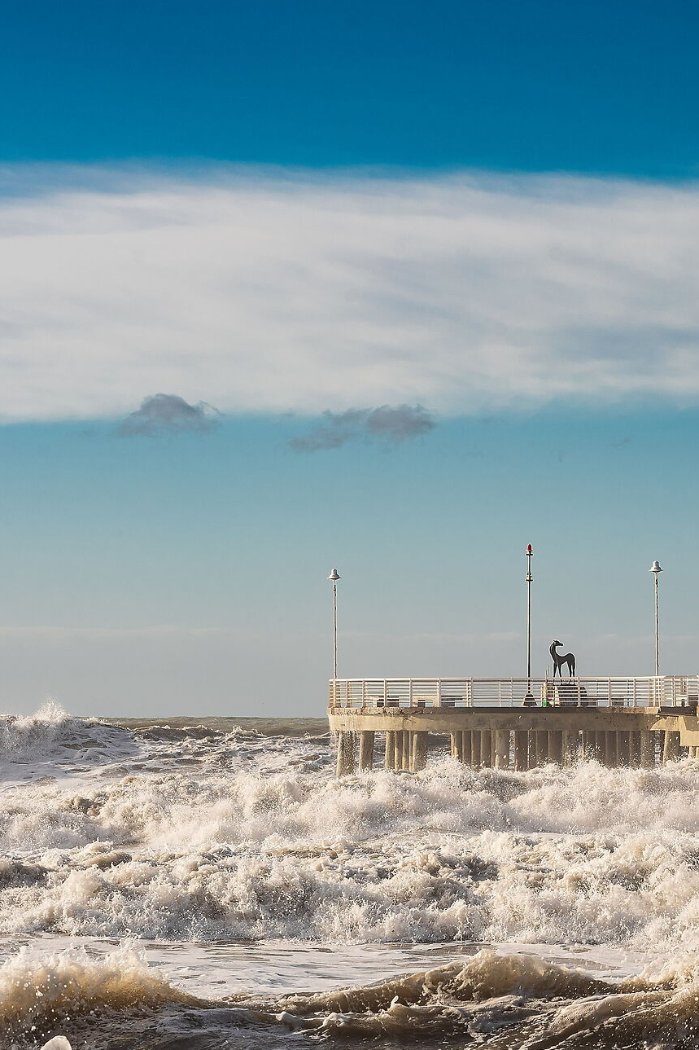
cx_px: 599
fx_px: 5156
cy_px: 742
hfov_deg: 7.7
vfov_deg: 11.6
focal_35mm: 177
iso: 100
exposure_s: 1/250
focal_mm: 95
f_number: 13
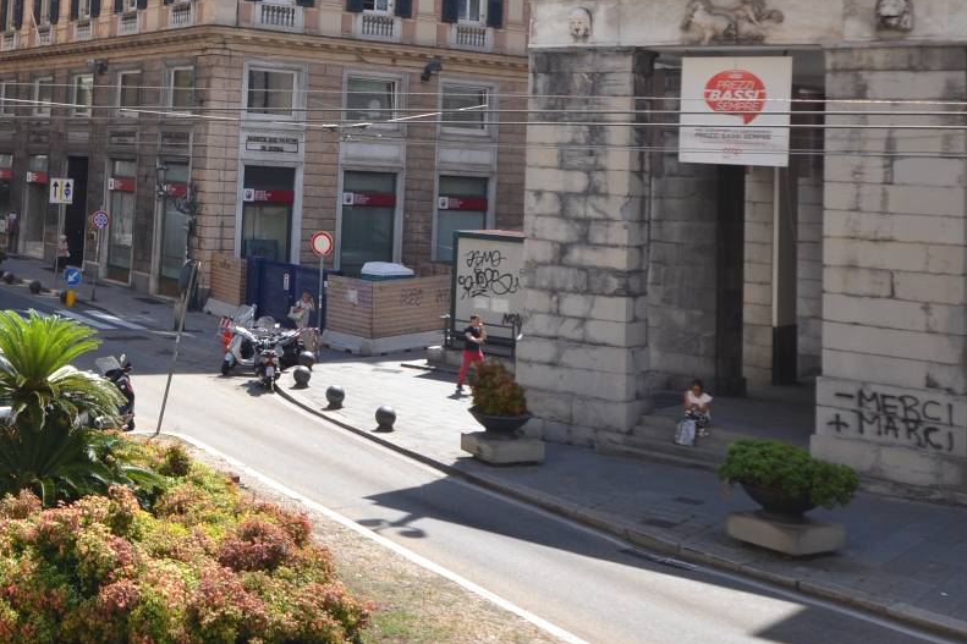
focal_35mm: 51
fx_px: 1370
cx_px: 147
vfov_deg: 25.4
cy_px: 34
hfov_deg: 37.0
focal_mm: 14
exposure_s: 1/160
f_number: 6.3
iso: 100
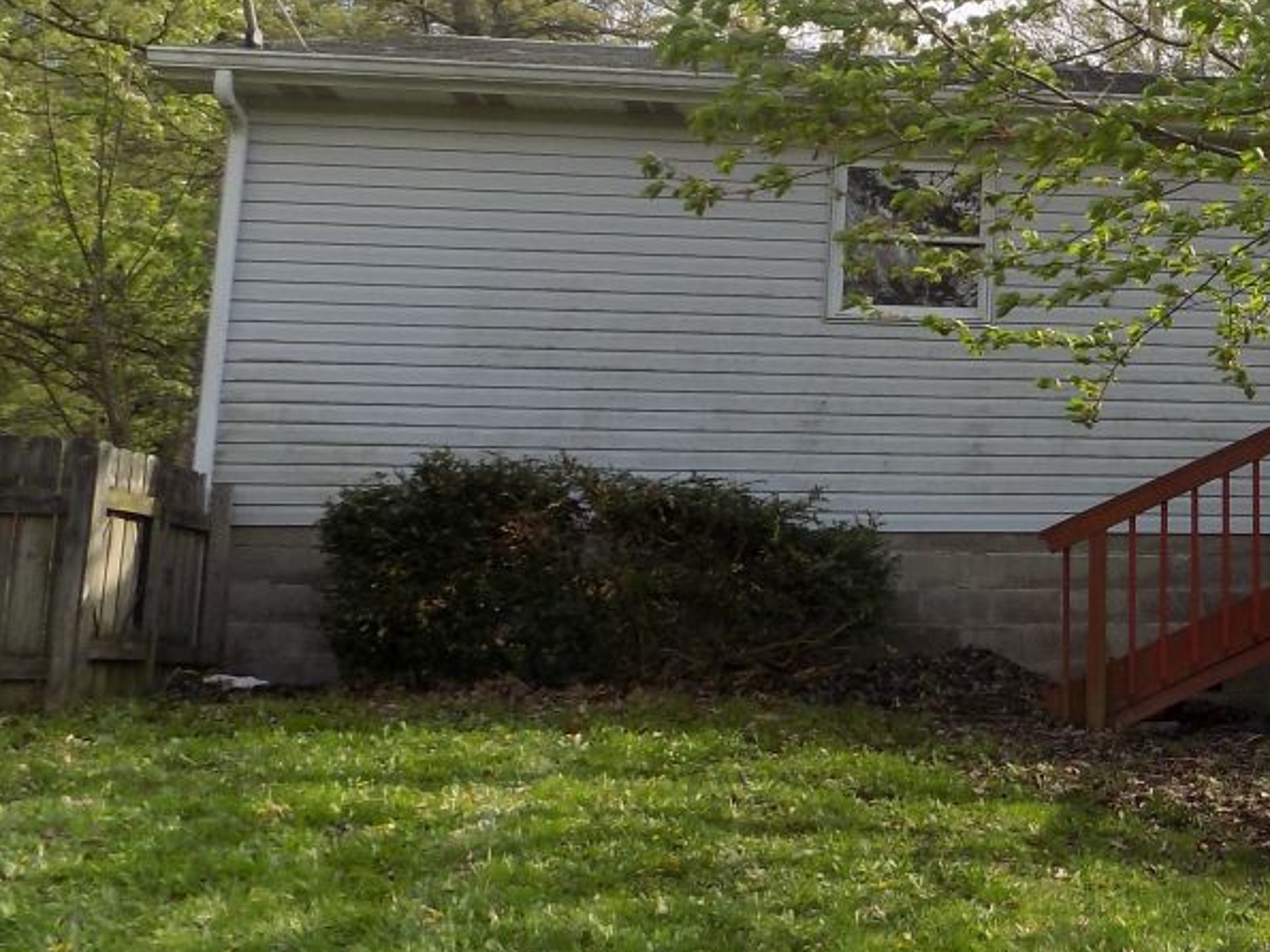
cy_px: 306
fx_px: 2127
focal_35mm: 58
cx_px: 1528
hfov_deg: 28.8
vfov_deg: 25.1
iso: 80
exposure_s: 1/250
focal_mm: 4
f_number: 3.1
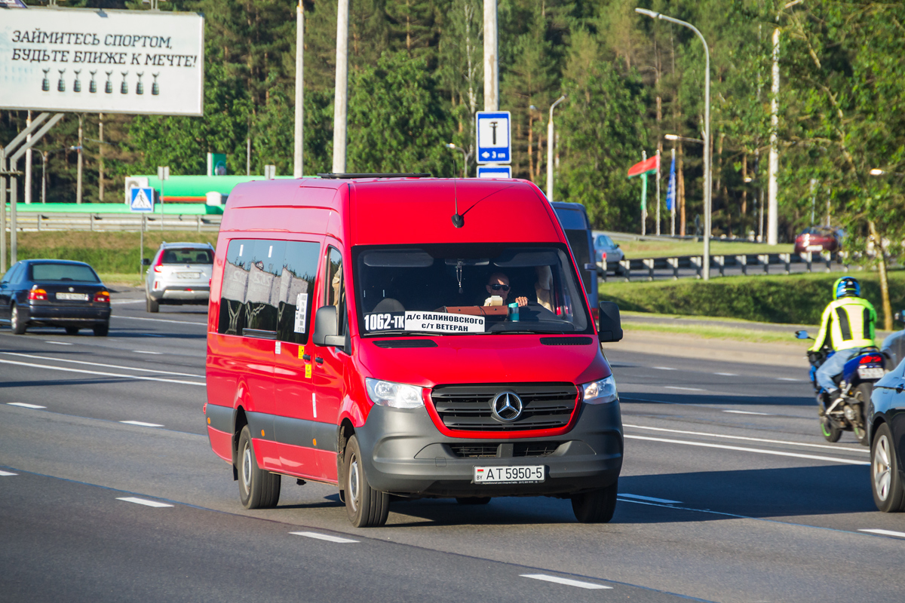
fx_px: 6598
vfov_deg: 5.2
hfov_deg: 7.8
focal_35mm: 262
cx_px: 452
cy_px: 302
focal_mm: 175
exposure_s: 1/500
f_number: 6.3
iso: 400
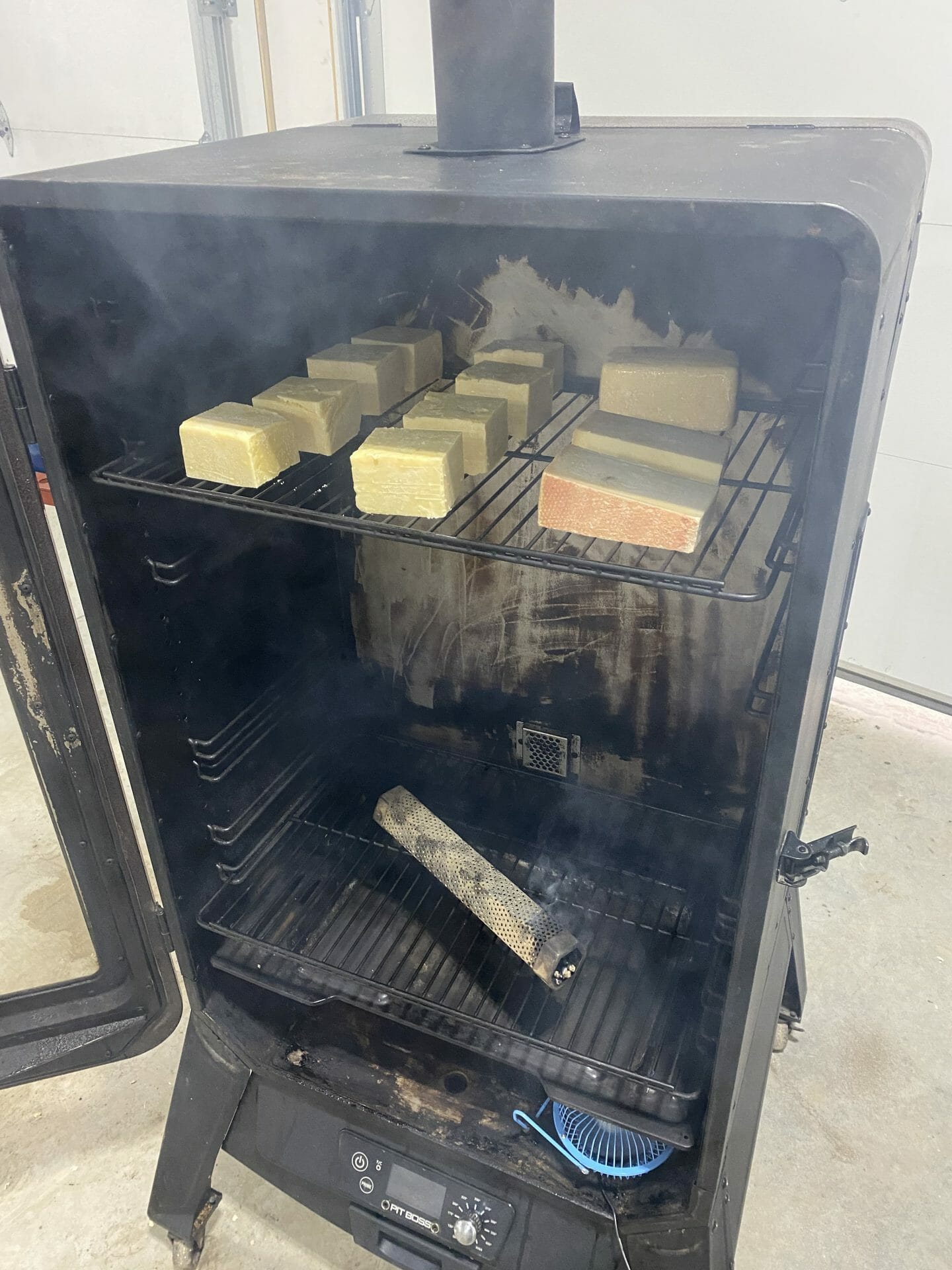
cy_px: 635
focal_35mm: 26
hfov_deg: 53.1
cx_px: 476
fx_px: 953
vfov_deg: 67.3
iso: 250
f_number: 1.8
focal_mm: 4.25
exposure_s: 1/60
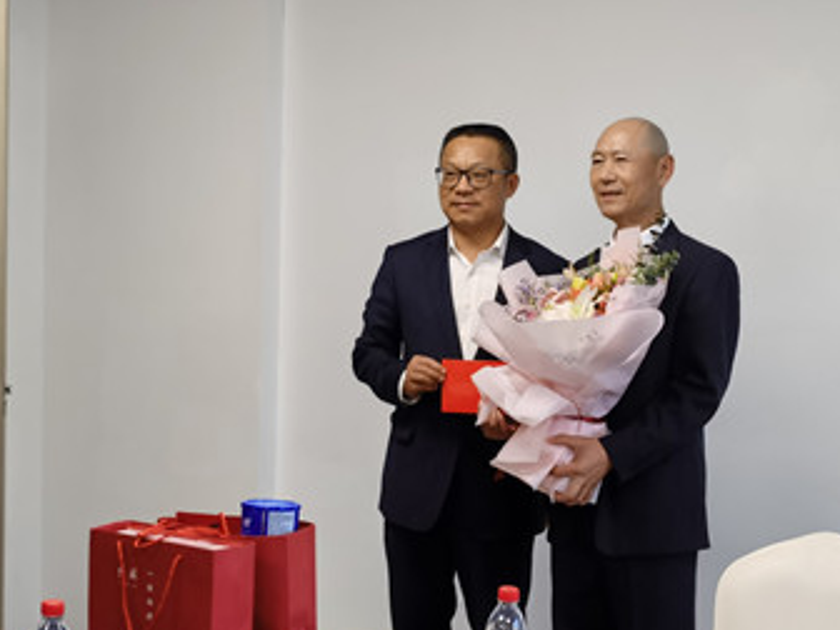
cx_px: 460
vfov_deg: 19.6
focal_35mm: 75
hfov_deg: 26.0
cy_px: 289
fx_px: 1820
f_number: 1.9
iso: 50
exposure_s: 1/104
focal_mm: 6.67
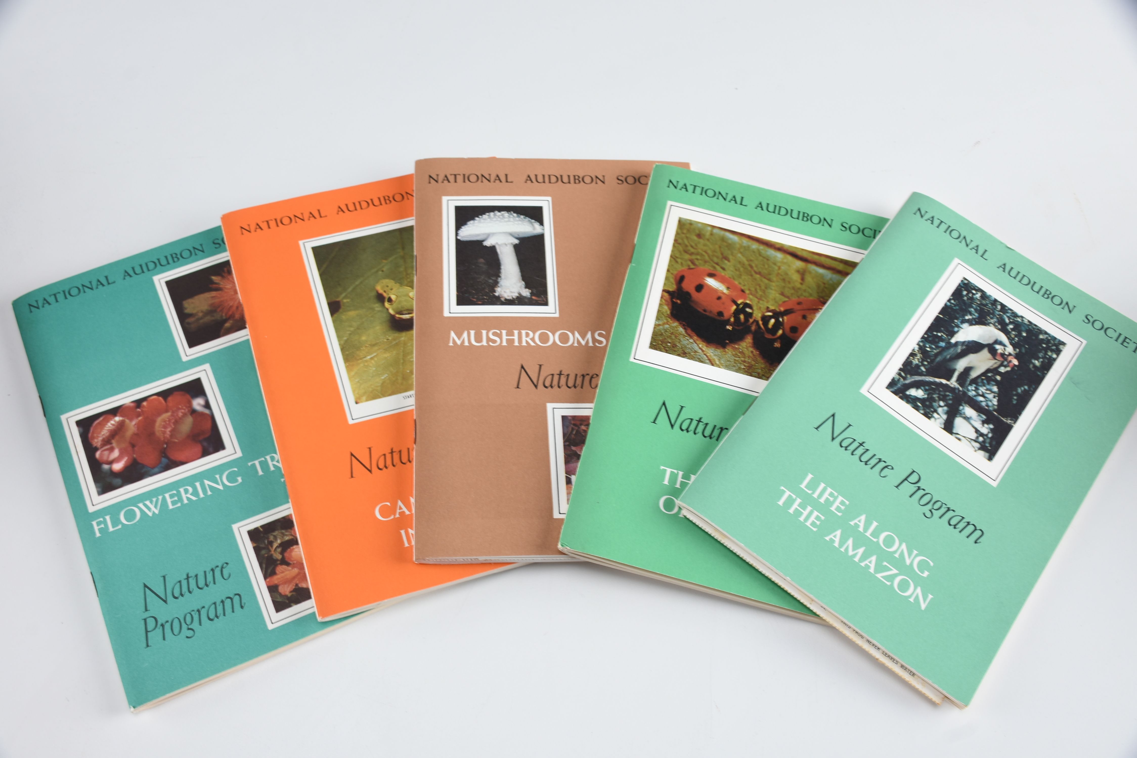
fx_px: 1232
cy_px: 379
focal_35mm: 39
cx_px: 568
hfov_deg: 49.5
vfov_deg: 34.2
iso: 100
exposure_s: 1/100
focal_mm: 26
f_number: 10
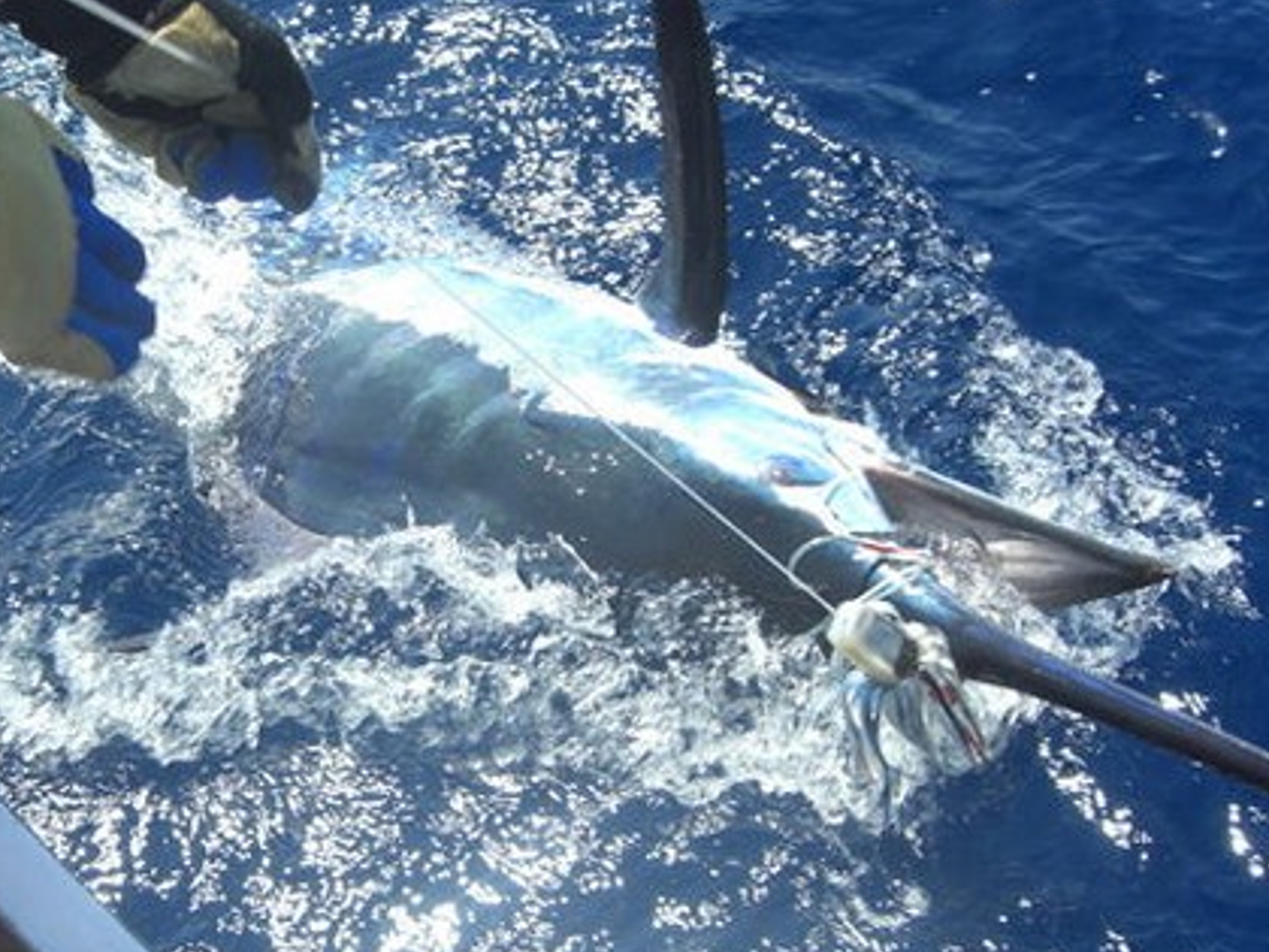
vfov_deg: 25.6
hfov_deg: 33.6
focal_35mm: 57
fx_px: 2090
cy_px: 535
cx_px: 453
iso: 80
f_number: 4
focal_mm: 7.9
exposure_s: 1/400
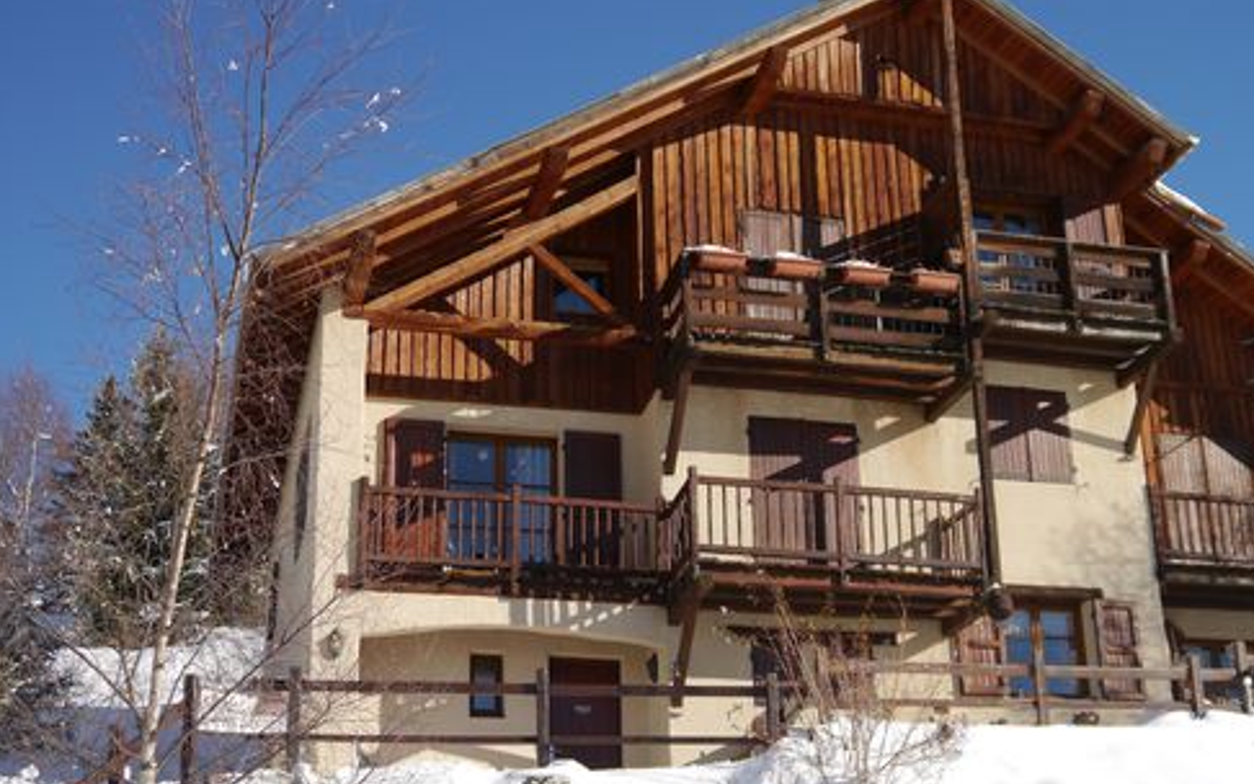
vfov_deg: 23.5
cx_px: 725
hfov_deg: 36.8
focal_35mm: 55
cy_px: 485
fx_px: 1880
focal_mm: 21
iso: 160
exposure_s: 1/1300
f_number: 4.5
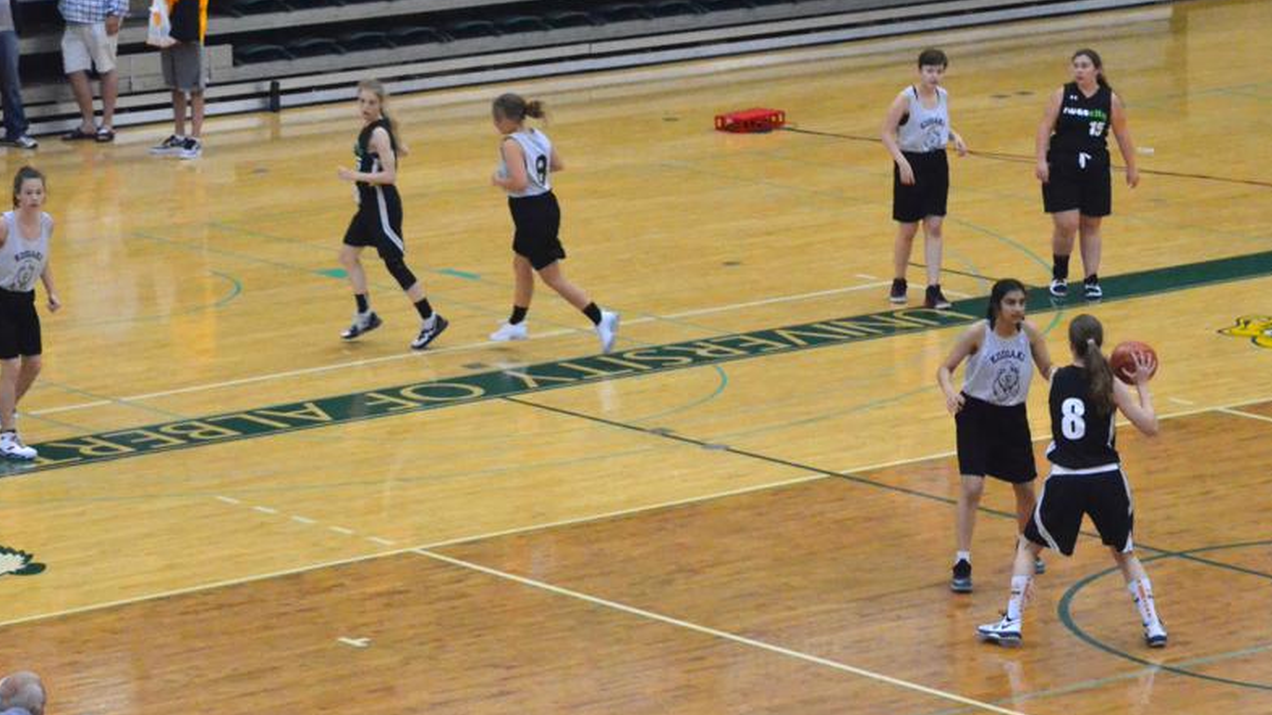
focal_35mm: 174
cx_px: 584
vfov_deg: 7.0
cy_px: 243
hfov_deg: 12.4
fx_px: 5858
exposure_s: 1/250
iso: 6400
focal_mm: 85
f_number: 8
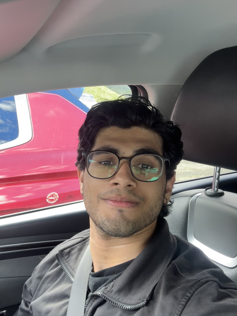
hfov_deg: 46.8
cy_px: 158
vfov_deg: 60.0
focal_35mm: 30
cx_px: 118
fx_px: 274
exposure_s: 1/60
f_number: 1.9
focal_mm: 2.69
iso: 100
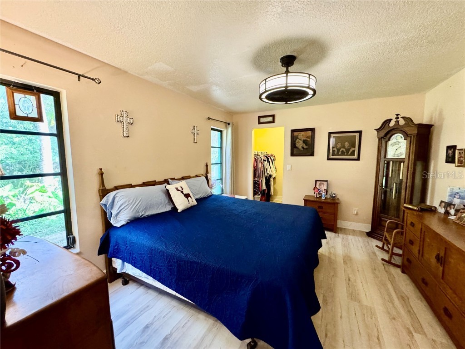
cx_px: 232
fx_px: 188
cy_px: 174
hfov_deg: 102.1
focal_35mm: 14
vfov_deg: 85.7
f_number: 2.2
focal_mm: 2.22
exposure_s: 1/60
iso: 640
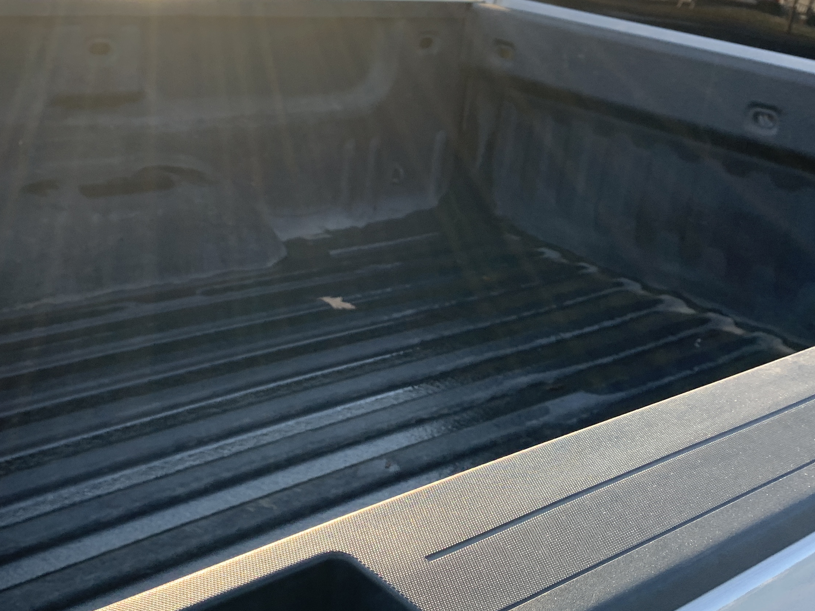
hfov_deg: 40.4
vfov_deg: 30.9
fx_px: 1107
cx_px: 353
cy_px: 323
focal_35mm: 47
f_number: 1.8
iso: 25
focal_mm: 4.25
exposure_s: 1/232
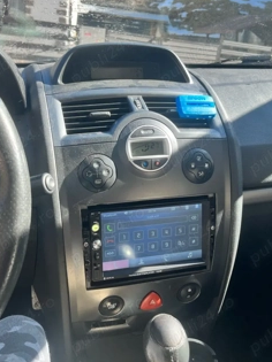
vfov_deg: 55.2
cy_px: 160
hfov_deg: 42.9
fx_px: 346
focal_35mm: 33
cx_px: 130
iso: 50
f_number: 1.6
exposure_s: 1/331
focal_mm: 5.1
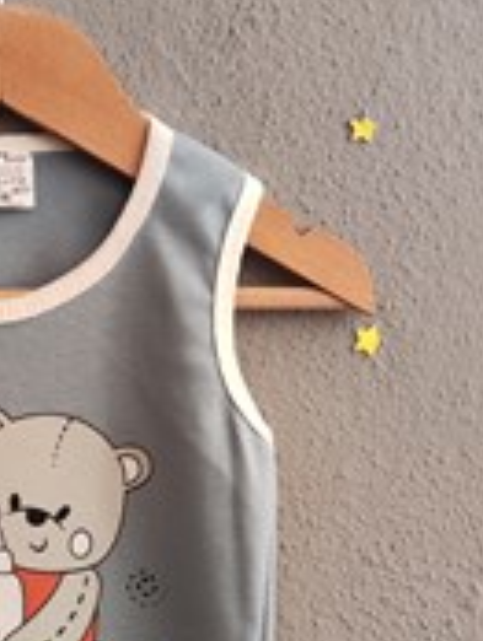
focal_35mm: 57
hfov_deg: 24.3
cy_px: 499
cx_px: -22
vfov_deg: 32.9
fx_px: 1058
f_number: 1.88
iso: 208
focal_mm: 5.59
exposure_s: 1/100
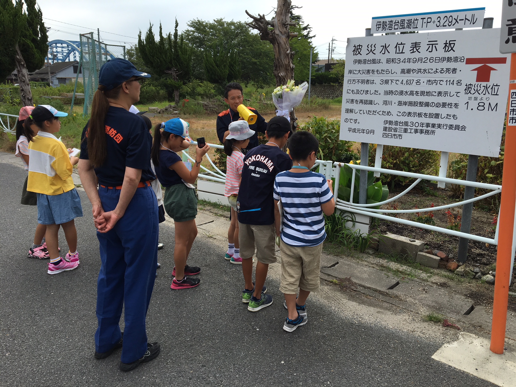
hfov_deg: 61.7
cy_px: 194
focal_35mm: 29
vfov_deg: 48.2
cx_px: 258
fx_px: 432
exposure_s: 1/1054
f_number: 2.2
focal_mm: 4.15
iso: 25
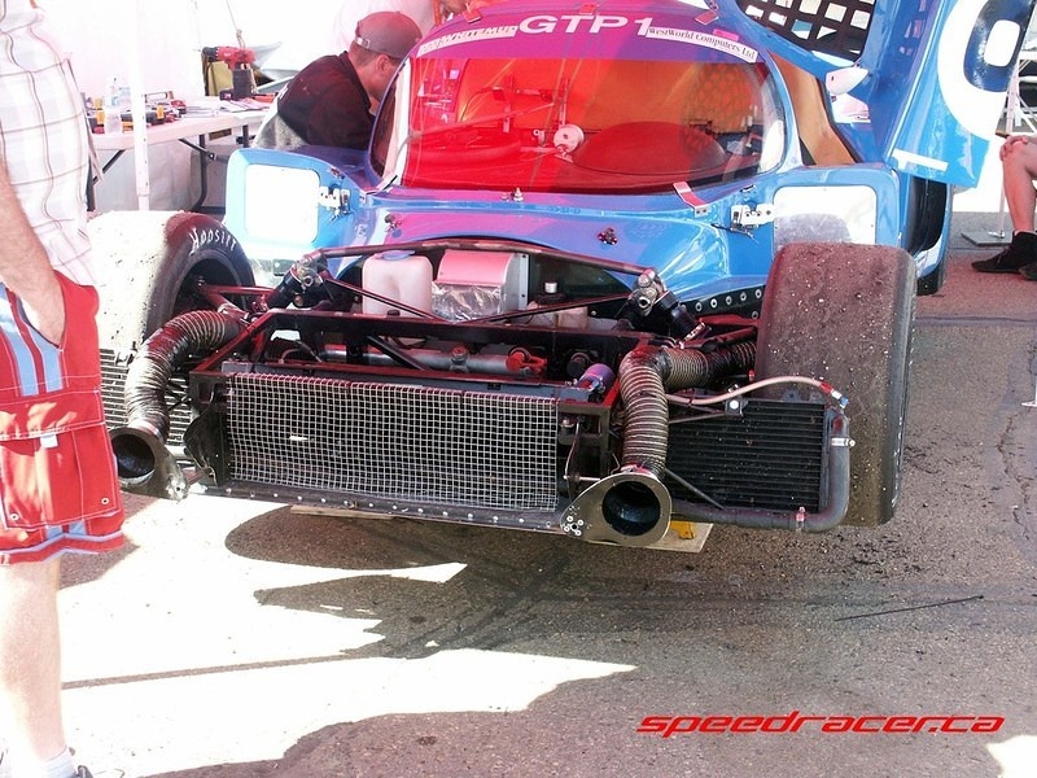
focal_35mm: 56
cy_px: 389
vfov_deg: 26.1
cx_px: 518
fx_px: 1678
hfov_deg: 34.3
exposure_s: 1/60
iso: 100
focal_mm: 14.52
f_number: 4.5
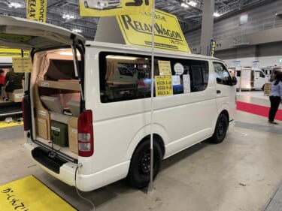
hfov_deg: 67.3
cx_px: 141
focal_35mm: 26
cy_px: 106
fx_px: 212
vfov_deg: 53.0
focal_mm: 4.2
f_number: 1.6
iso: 125
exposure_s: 1/50
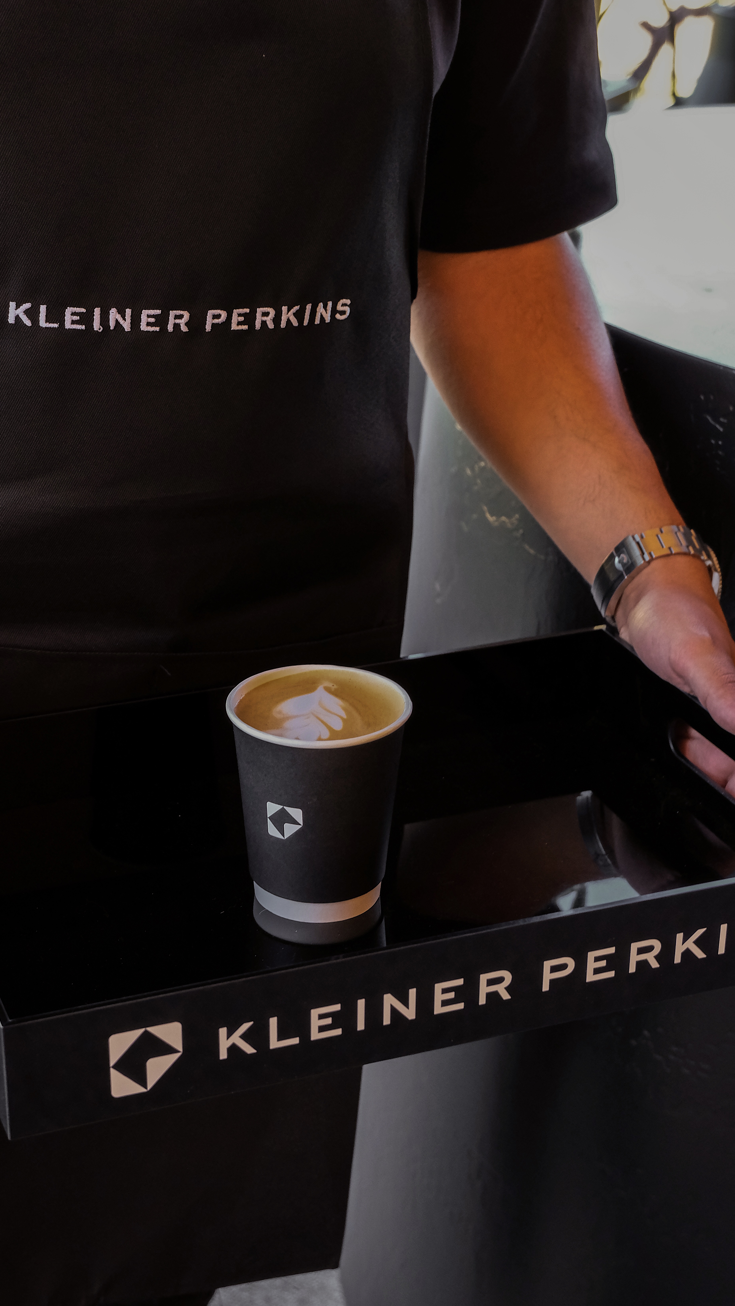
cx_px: 227
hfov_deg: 20.3
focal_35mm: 59
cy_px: 745
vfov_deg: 35.4
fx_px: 2044
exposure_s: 1/200
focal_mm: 32.3
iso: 2500
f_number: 4.9
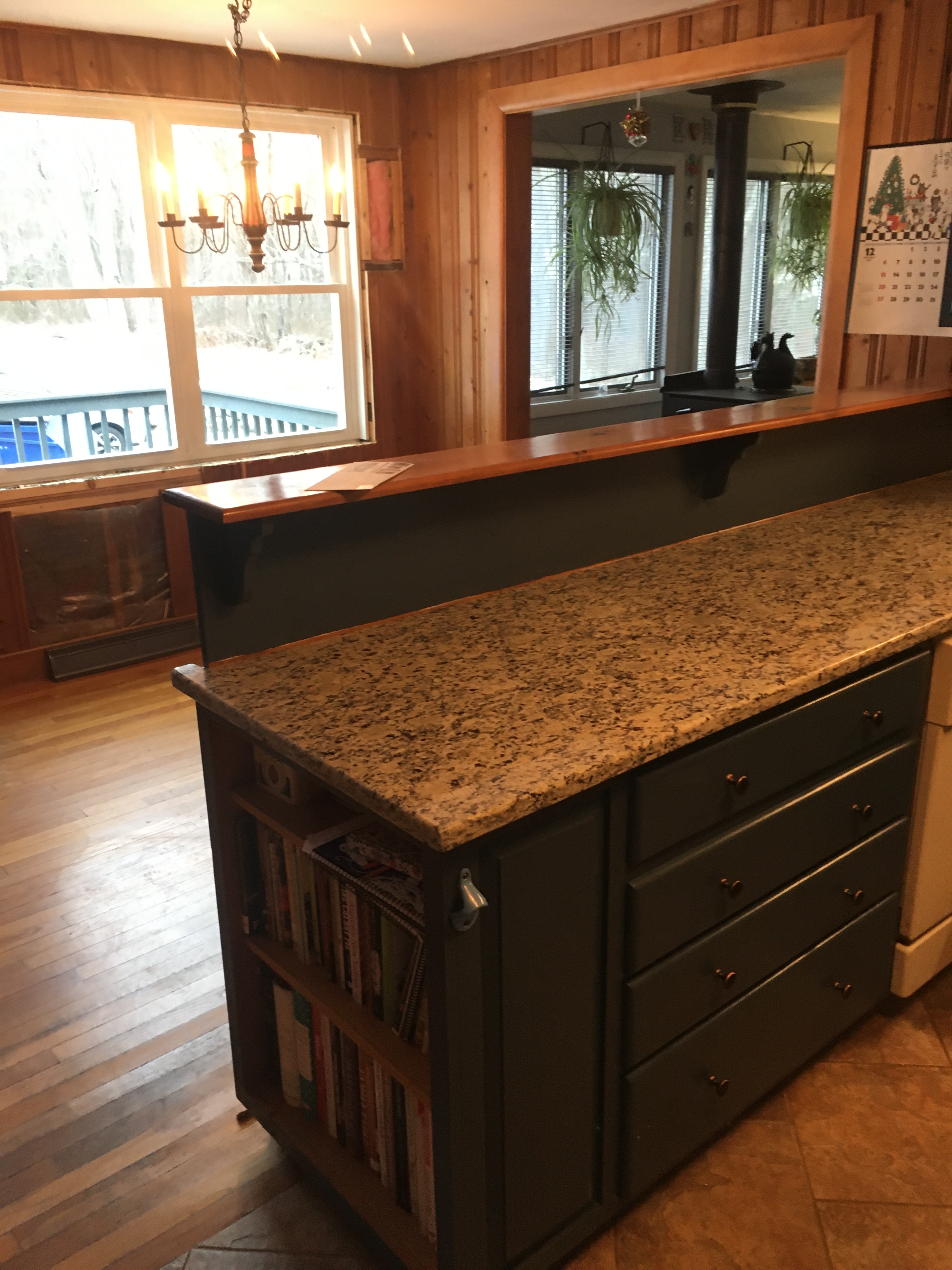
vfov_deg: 61.7
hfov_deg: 48.2
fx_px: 1063
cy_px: 635
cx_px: 476
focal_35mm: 29
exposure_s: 1/30
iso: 125
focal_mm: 4.15
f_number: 2.2
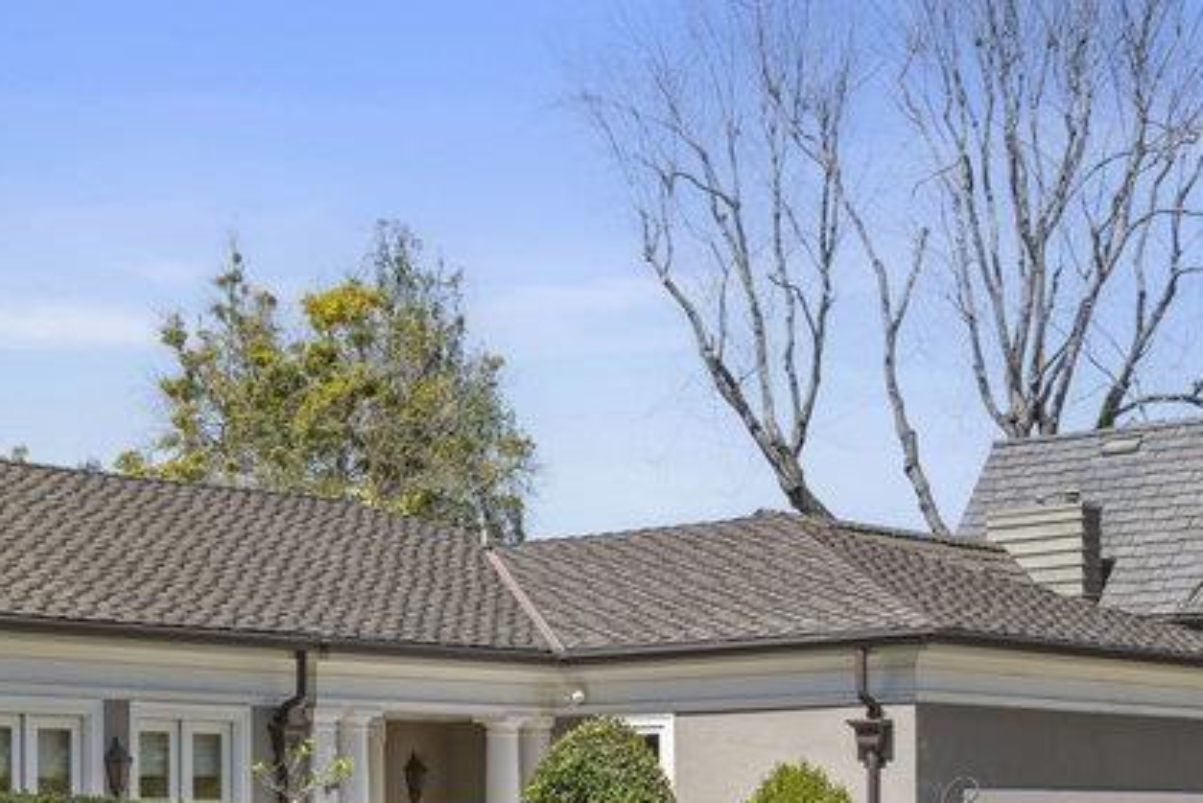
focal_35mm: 79
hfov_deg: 24.1
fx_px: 2641
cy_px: 868
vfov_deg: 16.8
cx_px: -95
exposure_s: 1/25
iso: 100
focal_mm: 33
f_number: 8
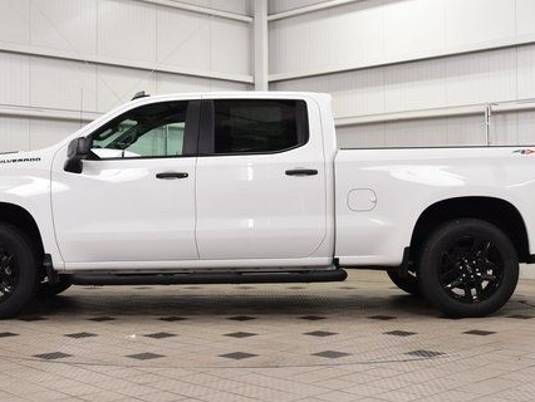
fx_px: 804
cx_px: 247
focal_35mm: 52
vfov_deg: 28.1
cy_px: 198
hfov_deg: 36.8
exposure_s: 1/60
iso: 1100
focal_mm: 24
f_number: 8
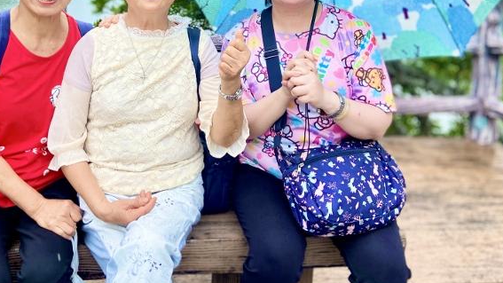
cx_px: 161
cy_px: 47
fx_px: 534
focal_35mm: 40
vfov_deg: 28.9
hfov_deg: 49.5
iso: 32
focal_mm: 4.25
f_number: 1.8
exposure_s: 1/973
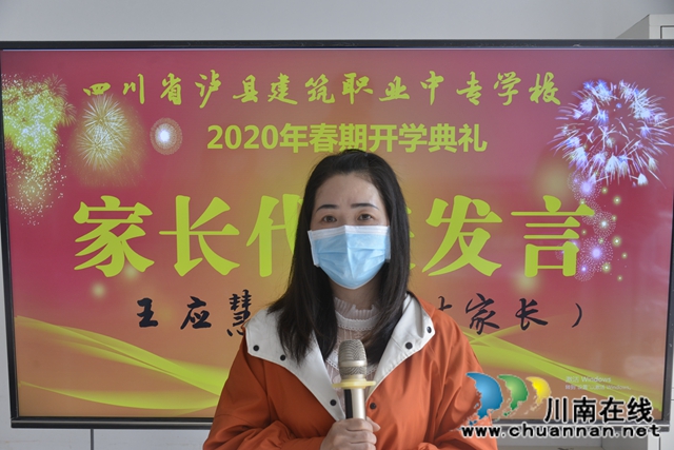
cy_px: 225
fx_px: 749
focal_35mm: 40
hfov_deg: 48.4
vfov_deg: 33.4
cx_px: 337
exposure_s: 1/50
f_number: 5.6
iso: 800
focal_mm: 40
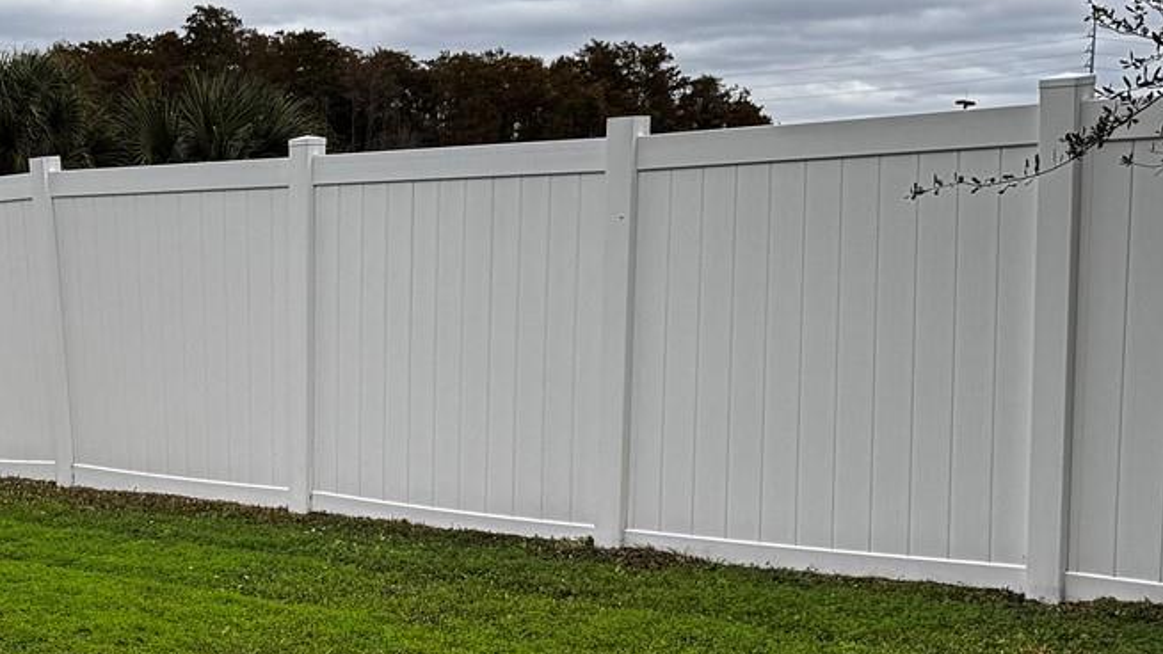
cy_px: 624
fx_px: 1974
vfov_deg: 18.4
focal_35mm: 64
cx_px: -16
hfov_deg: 30.4
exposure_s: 1/2415
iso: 80
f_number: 1.78
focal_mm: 6.76
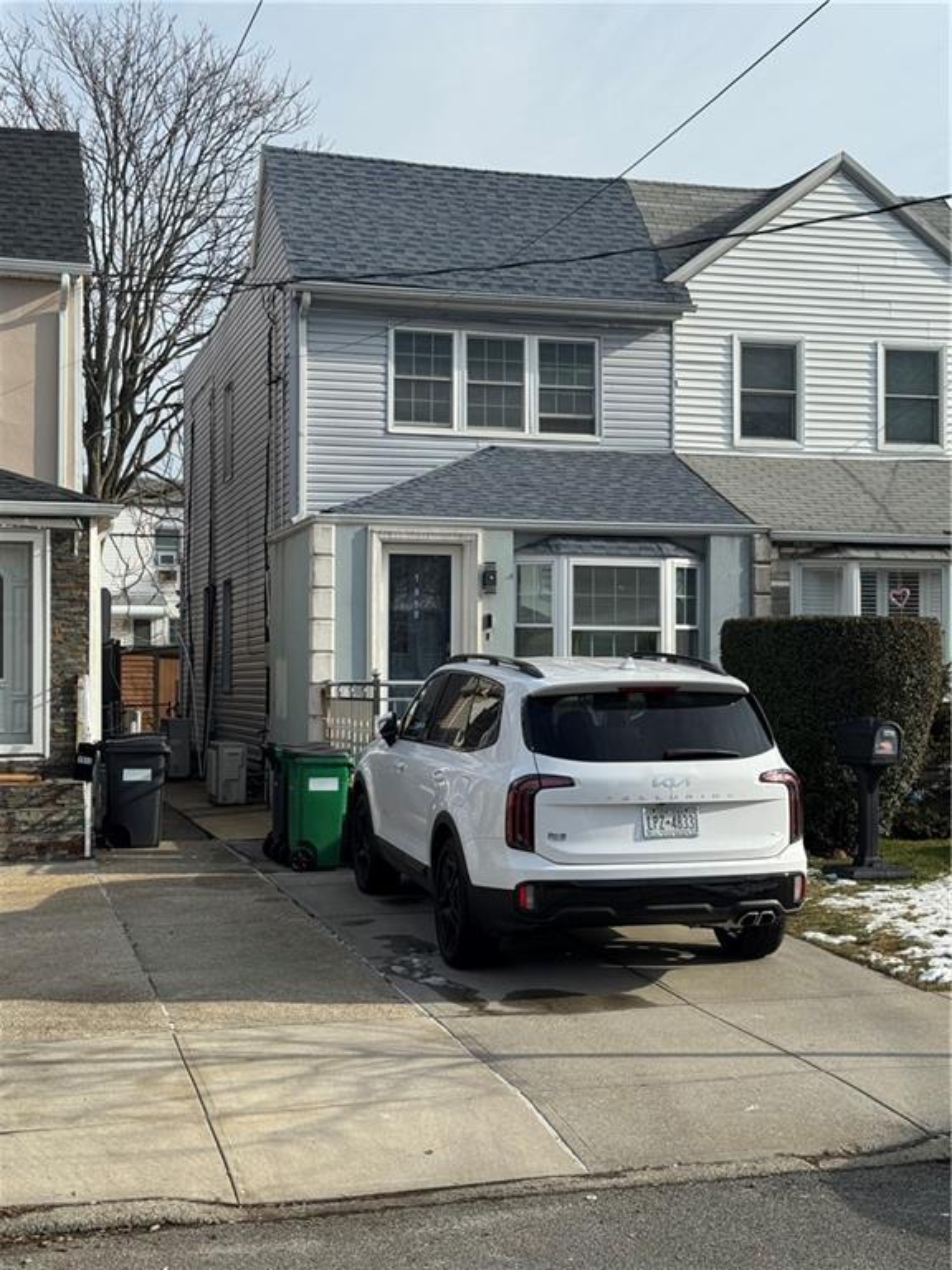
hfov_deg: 30.3
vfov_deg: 39.7
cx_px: 476
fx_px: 1760
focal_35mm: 48
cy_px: 635
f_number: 1.78
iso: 64
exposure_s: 1/3425
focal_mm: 6.76
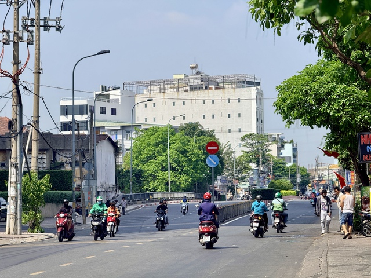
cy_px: 139
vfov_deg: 12.3
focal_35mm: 120
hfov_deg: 16.4
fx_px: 1286
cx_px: 186
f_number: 2.8
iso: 64
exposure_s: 1/951
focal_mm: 15.66
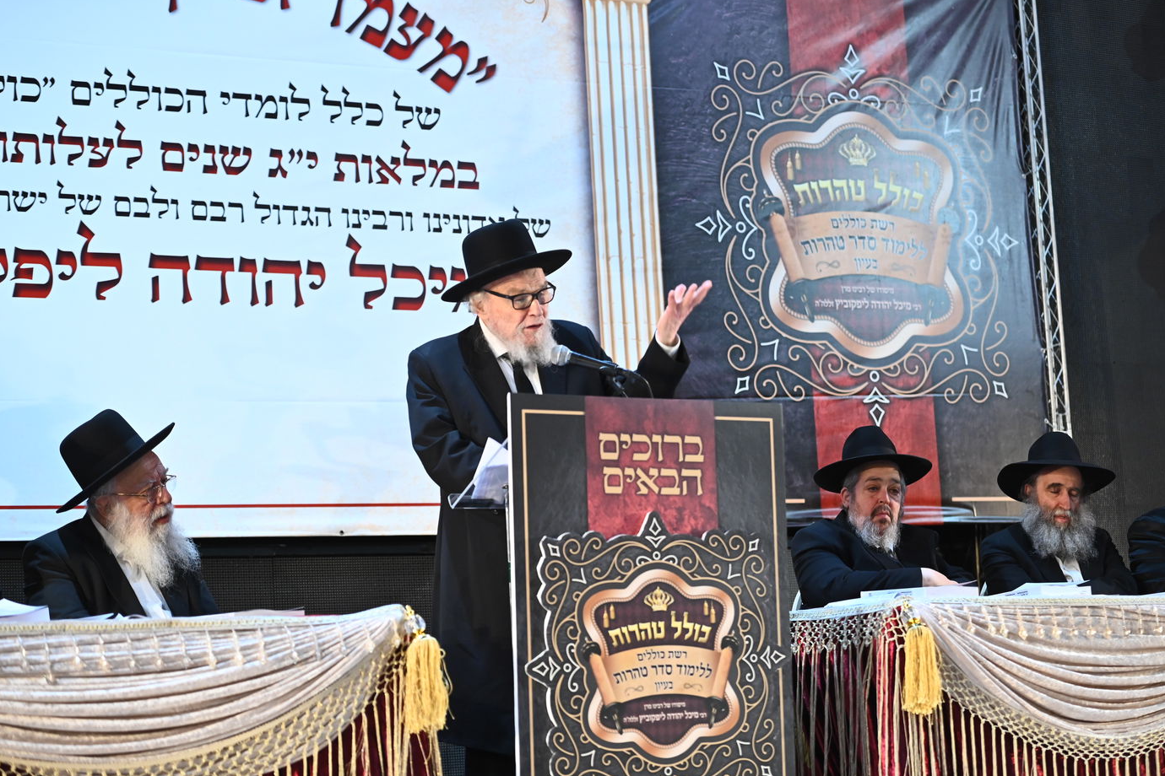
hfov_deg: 28.5
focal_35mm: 71
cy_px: 390
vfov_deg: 19.2
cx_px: 589
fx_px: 2297
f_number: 3.5
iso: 2500
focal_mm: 70
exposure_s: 1/100
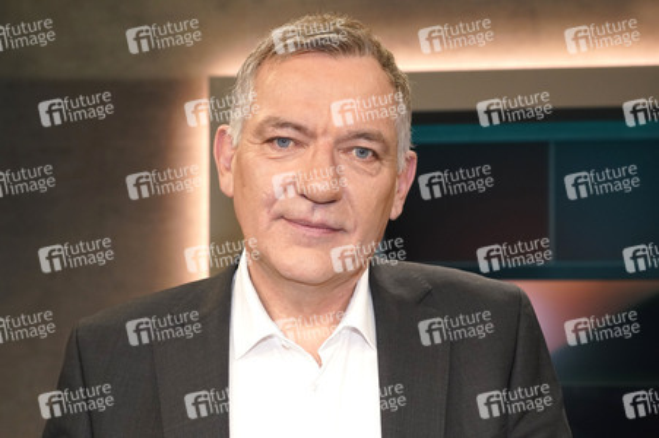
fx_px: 896
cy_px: 219
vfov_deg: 27.5
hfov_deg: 40.4
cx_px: 330
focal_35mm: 49
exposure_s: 1/125
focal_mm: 49
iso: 2000
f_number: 5.6
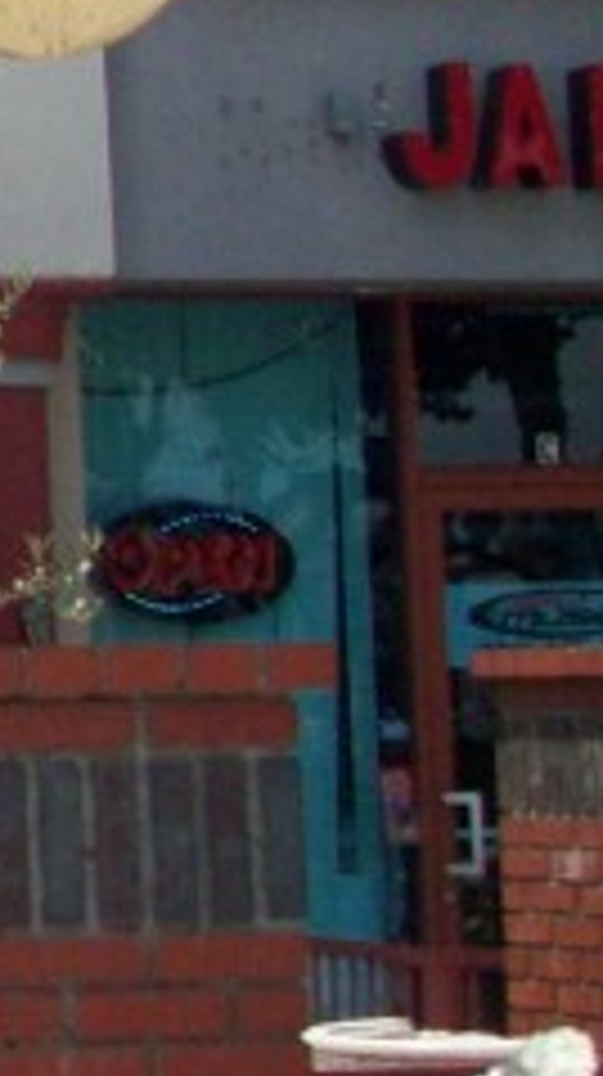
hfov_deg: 6.0
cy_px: 149
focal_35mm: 173
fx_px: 4930
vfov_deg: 12.4
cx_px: -1683
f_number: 5.6
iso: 80
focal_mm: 6.2
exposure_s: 1/214
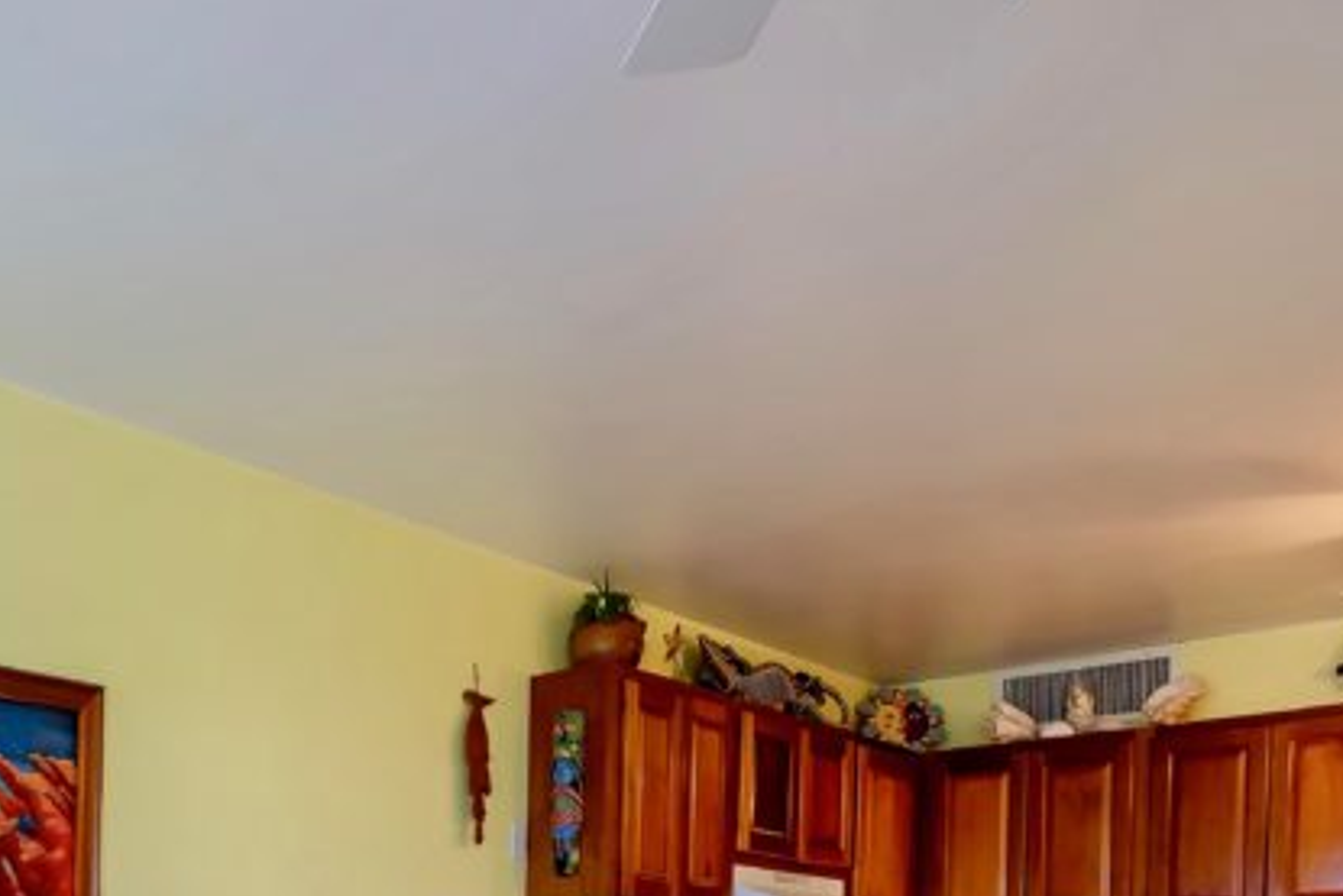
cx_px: 278
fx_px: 1381
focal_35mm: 37
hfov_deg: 49.0
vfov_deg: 31.0
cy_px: 1043
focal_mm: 10
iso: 200
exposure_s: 1/50
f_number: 5.6
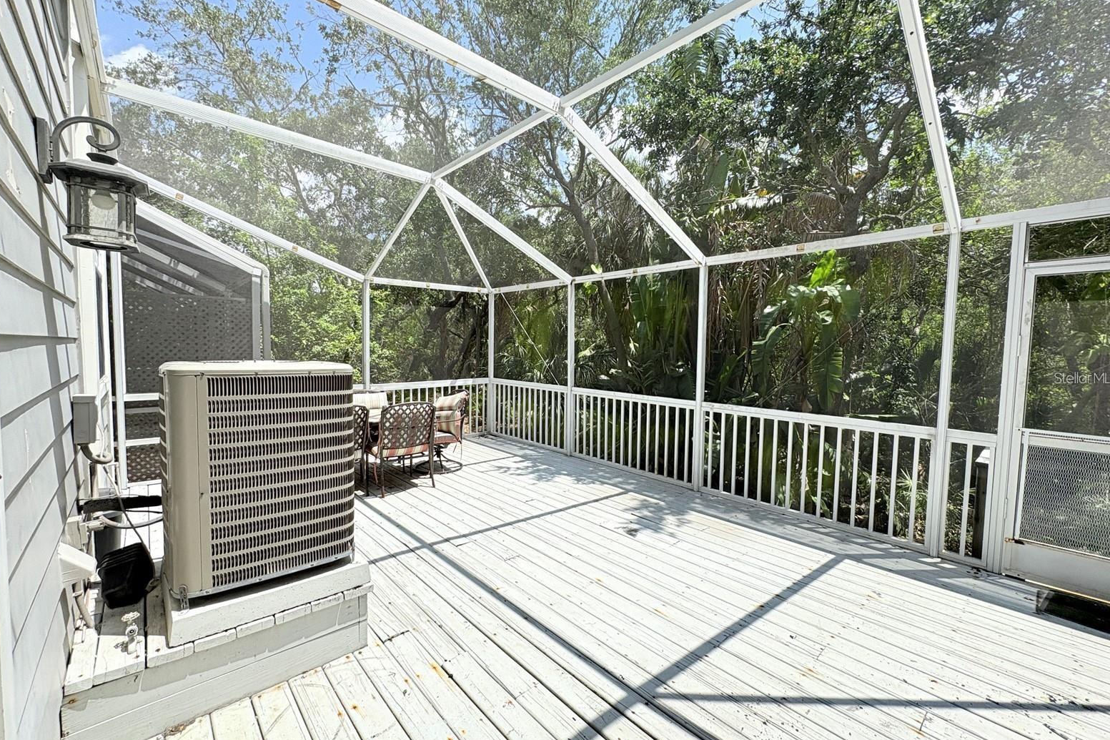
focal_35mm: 15
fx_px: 462
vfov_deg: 77.3
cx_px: 550
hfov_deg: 100.4
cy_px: 378
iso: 40
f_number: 2.2
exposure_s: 1/944
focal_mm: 2.22
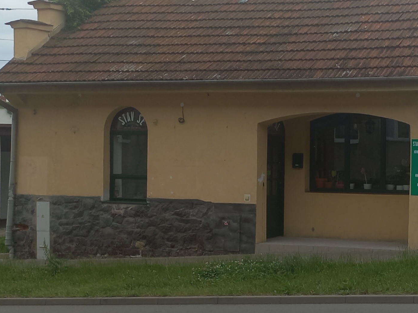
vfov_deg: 26.0
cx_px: 345
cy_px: 108
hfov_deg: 33.2
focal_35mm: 56
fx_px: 676
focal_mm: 4.6
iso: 25
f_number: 1.8
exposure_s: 1/400
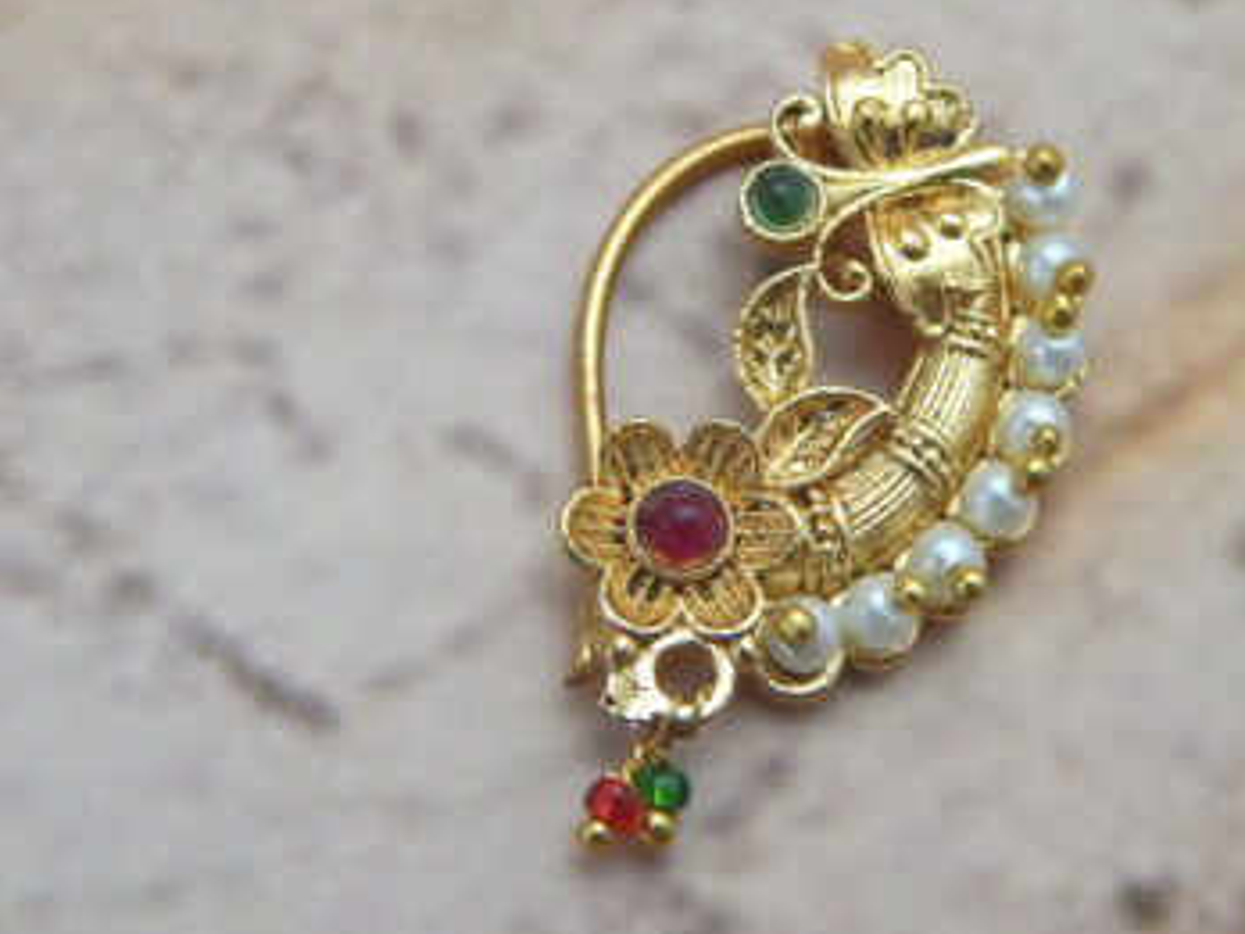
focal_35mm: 93
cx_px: 698
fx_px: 3345
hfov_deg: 21.1
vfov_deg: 15.9
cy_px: 333
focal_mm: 9.7
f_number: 3.8
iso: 400
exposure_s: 1/13
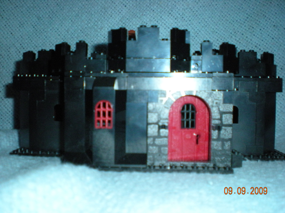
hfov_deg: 49.0
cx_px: 142
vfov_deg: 37.7
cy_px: 106
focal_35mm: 38
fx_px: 313
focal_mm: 6.3
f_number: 3.1
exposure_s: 1/60
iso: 400
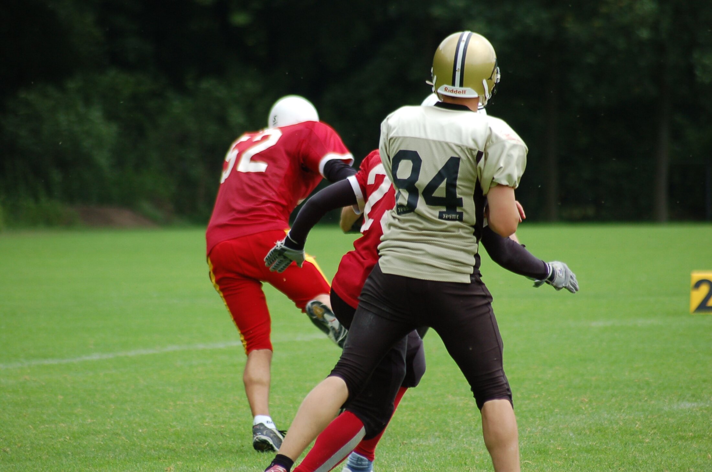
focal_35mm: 360
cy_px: 236
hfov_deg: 5.7
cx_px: 356
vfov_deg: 3.8
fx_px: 7107
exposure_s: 1/800
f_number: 5.3
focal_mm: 240
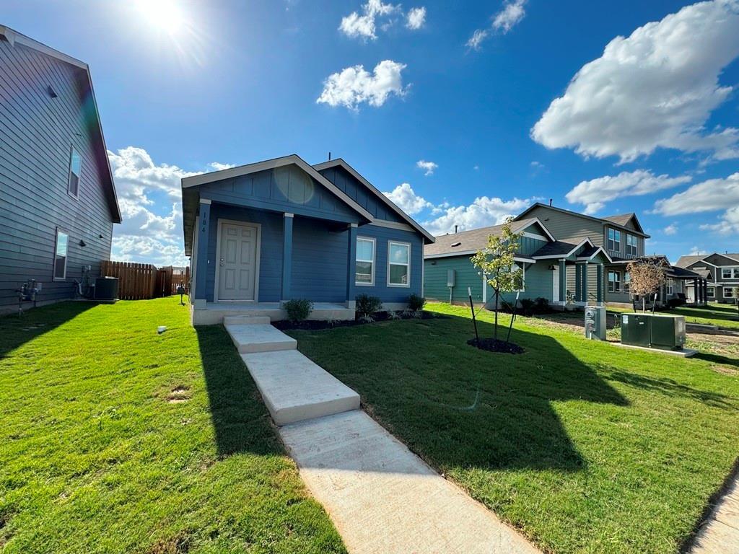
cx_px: 370
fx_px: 299
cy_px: 277
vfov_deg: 85.7
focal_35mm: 14
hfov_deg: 102.1
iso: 50
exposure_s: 1/1063
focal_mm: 2.22
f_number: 2.2
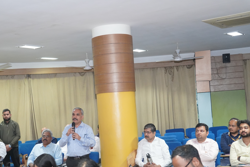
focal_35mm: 51
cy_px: 100
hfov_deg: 38.8
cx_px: 108
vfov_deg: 26.4
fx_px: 354
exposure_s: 1/160
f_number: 4
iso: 6400
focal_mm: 39
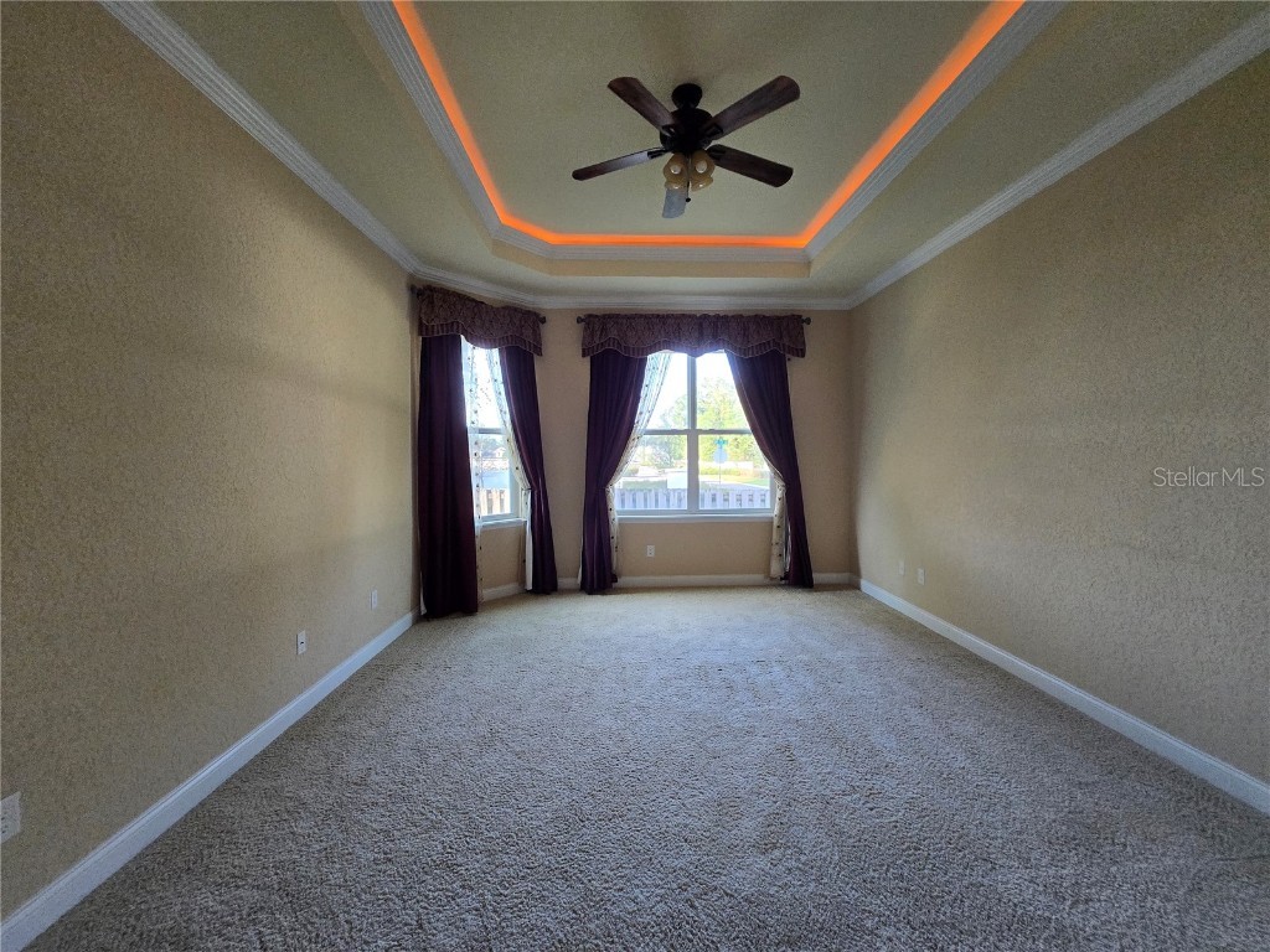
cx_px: 635
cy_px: 476
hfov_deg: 106.2
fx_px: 477
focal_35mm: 13
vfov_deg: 89.9
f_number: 2.2
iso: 320
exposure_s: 1/60
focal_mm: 1.7
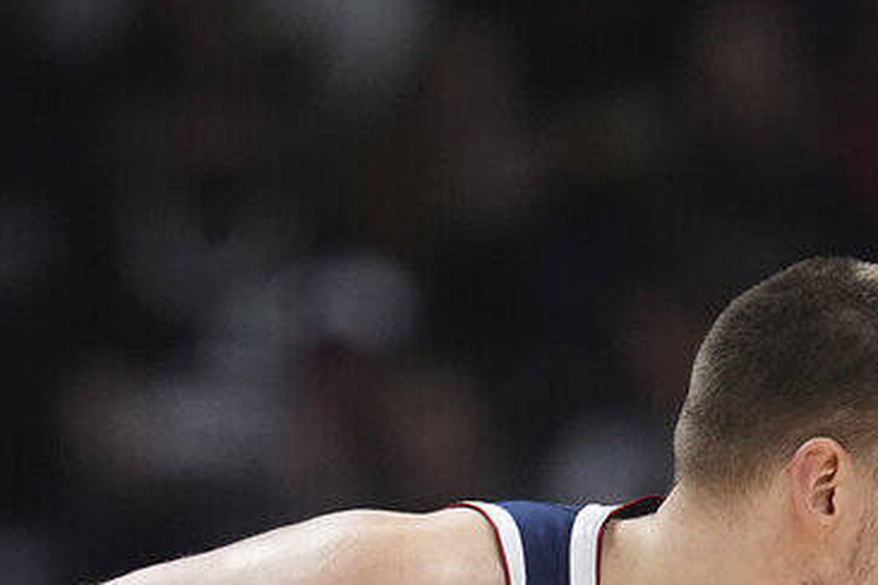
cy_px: 941
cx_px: 741
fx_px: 34069
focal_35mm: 1397
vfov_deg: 1.0
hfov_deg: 1.5
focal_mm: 400
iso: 5000
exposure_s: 1/2000
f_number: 3.2
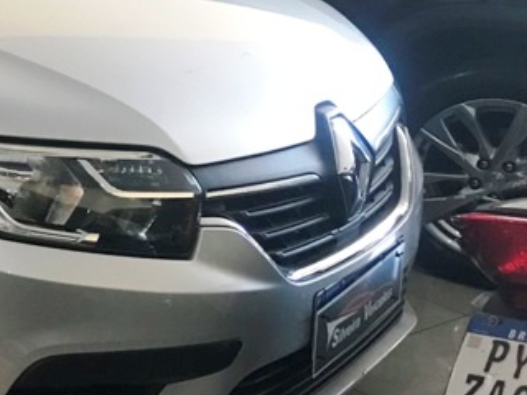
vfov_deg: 21.0
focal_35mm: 70
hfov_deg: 24.7
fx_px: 1066
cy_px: 163
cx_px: -128
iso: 100
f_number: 1.8
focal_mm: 3.99
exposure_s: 1/15
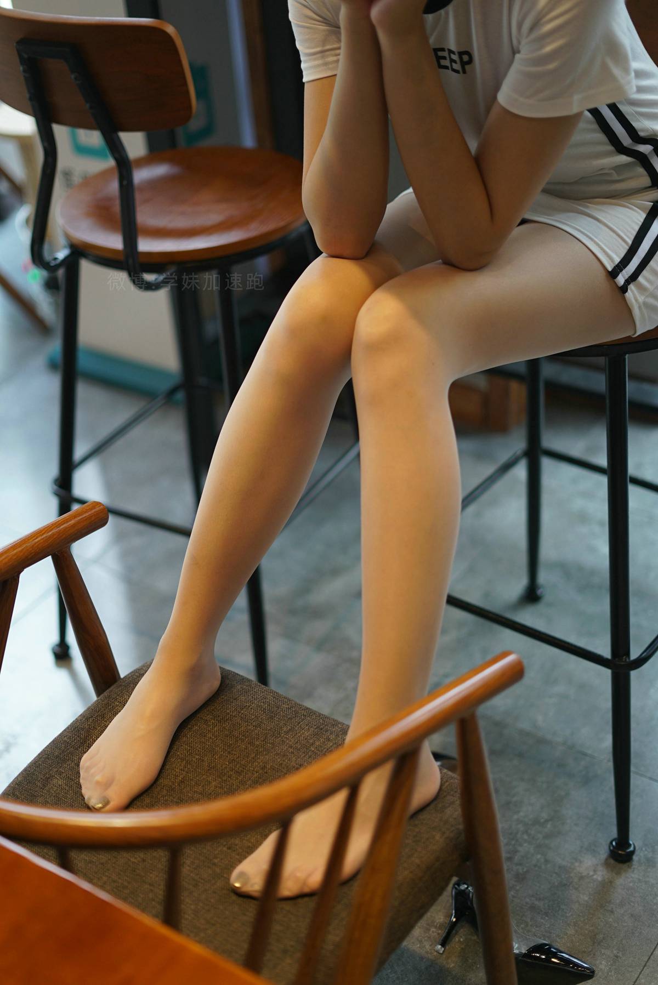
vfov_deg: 39.6
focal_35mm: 50
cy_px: 492
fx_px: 1369
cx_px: 329
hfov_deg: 27.0
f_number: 1.8
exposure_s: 1/250
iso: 200
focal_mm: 50
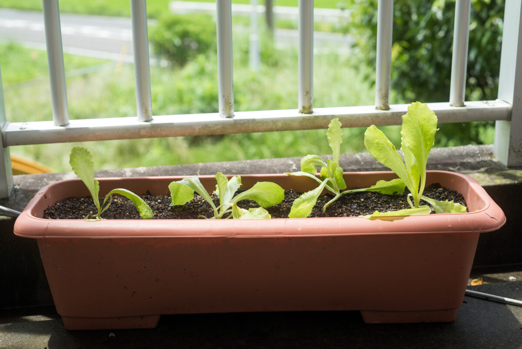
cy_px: 174
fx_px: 725
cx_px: 261
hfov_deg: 39.6
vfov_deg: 27.0
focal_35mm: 50
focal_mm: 50
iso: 200
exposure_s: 1/320
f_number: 5.6
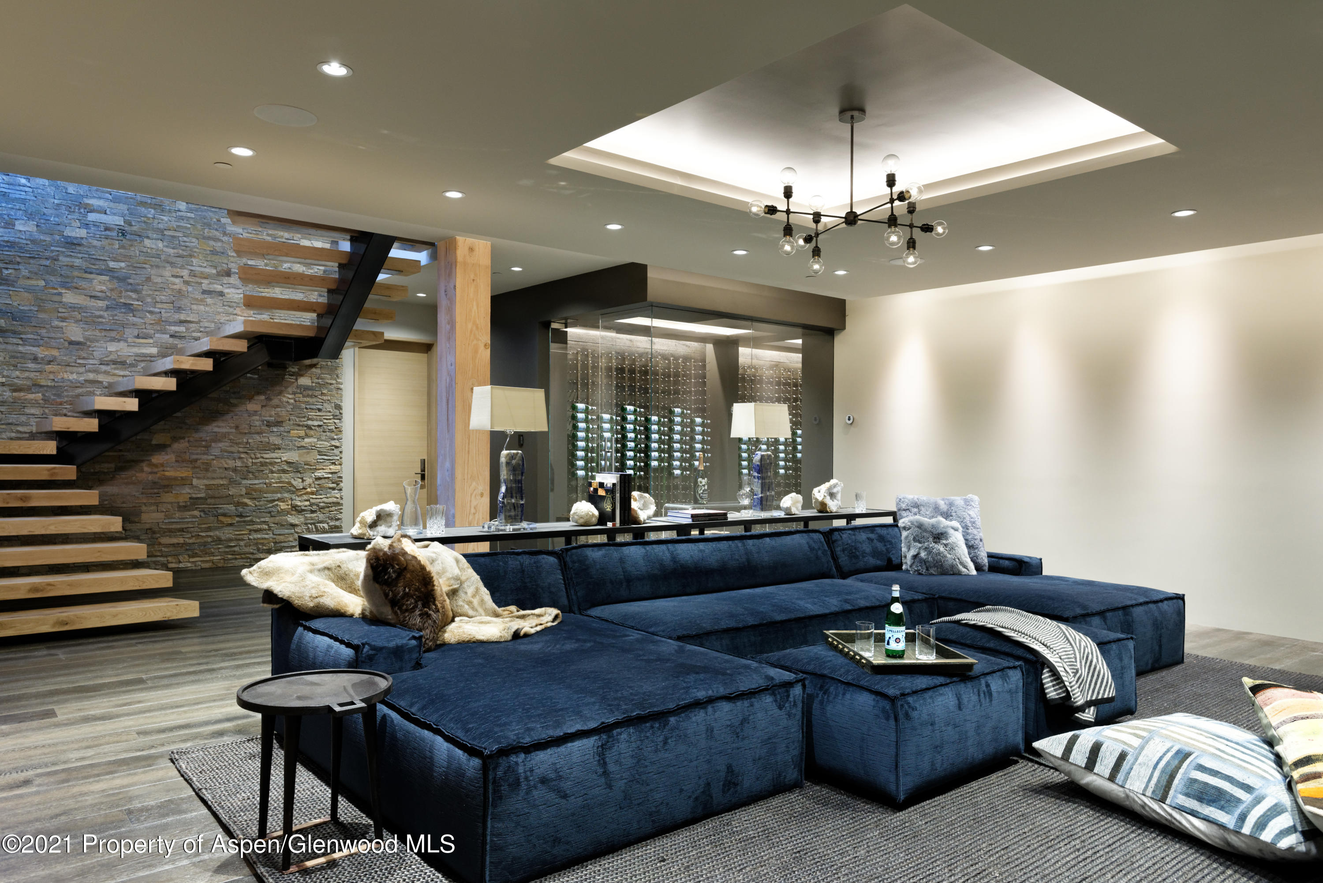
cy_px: 442
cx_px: 662
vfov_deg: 53.2
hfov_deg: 73.7
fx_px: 882
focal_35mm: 24
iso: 800
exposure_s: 1/3
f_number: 7.1
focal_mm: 24
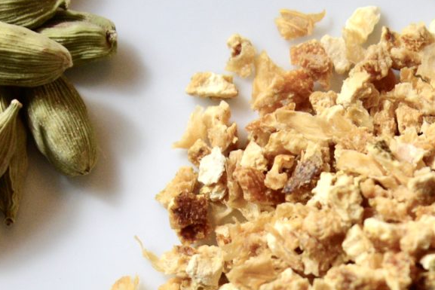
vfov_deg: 6.7
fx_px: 2465
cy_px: 361
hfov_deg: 10.0
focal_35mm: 204
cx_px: 381
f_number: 7.1
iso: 1400
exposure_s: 1/50
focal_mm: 46
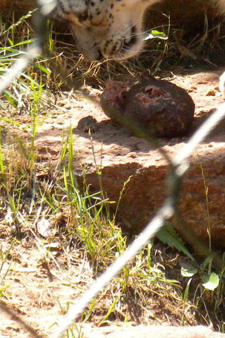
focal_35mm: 370
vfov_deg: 5.6
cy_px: 67
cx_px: 246
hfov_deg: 3.7
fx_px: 3466
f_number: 5.1
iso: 374
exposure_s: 1/500
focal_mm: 21
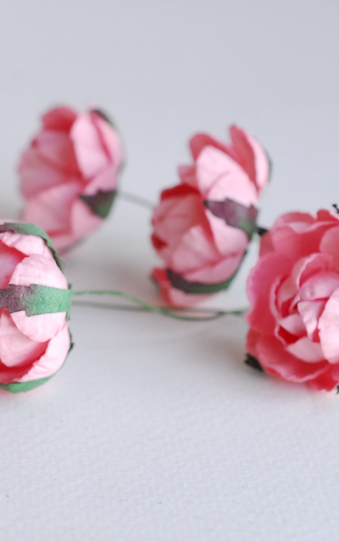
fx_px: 1360
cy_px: 270
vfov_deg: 22.6
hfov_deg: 14.1
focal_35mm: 92
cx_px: 67
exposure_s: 1/125
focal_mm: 40
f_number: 5.6
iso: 800
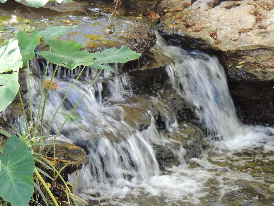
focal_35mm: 163
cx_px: 150
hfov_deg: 12.1
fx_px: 1290
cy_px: 111
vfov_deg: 9.1
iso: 640
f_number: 4.4
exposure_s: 1/30
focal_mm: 25.8
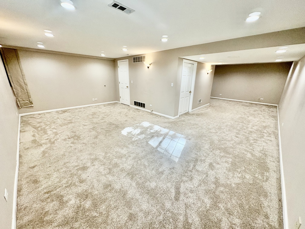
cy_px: 114
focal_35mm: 14
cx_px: 152
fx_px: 123
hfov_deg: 102.1
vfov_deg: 85.7
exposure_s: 1/120
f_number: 2.2
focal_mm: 2.22
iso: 200
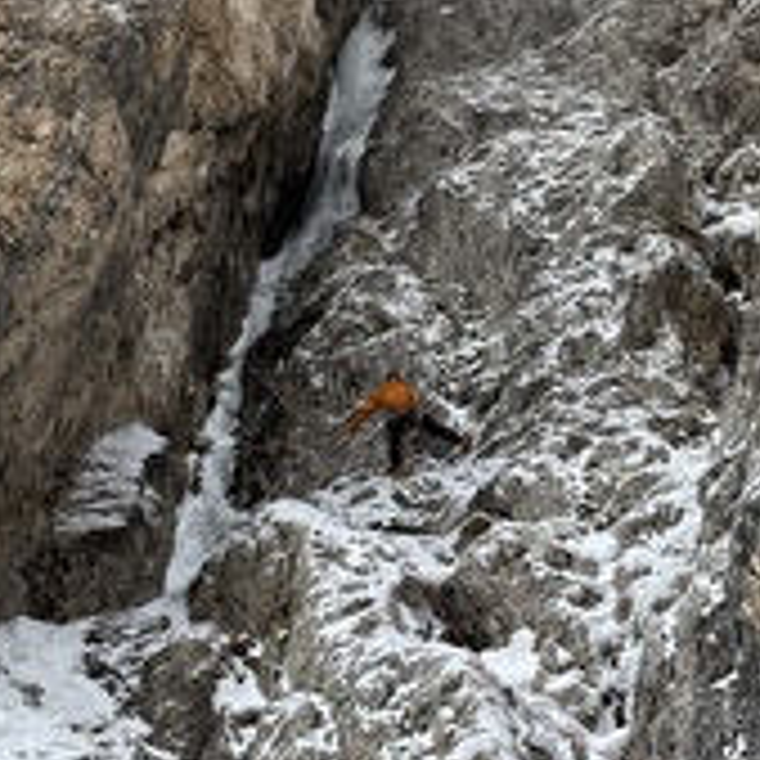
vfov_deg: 16.1
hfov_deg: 16.1
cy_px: 270
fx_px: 2683
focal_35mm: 108
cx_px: 340
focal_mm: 6.76
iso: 64
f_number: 1.78
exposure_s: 1/2494
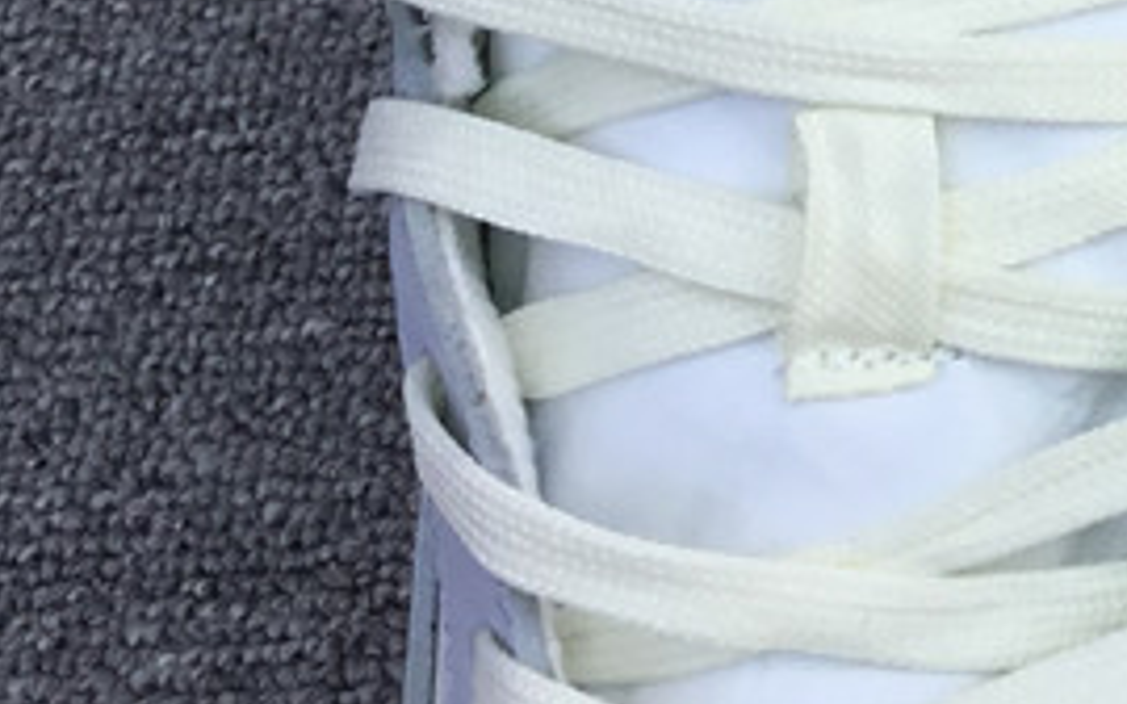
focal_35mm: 110
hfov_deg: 17.5
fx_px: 3378
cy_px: -430
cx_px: 1538
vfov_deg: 11.3
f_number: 2.4
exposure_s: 1/754
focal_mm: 3.3
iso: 25
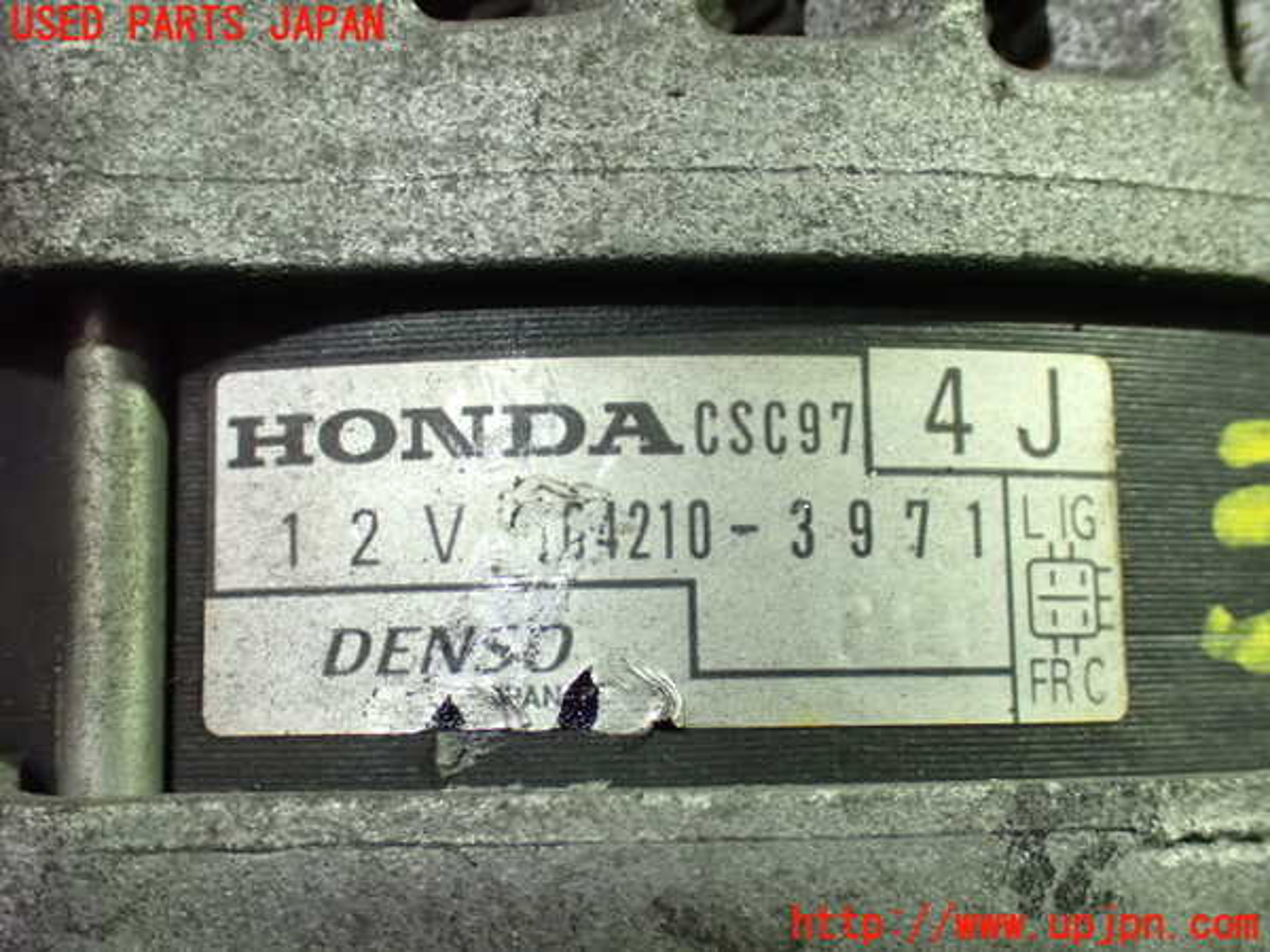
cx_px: 635
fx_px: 1724
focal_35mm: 47
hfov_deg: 40.4
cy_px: 476
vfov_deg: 30.9
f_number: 3.1
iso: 1600
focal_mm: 8.4
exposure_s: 1/40
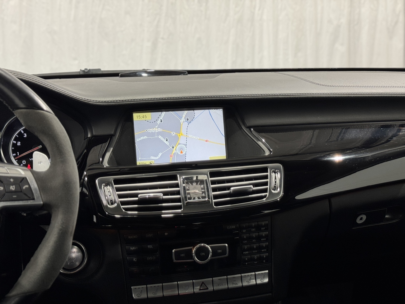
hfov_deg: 39.7
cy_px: 152
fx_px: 562
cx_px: 202
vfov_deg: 30.3
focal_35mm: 48
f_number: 1.78
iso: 80
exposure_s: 1/50
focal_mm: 6.76
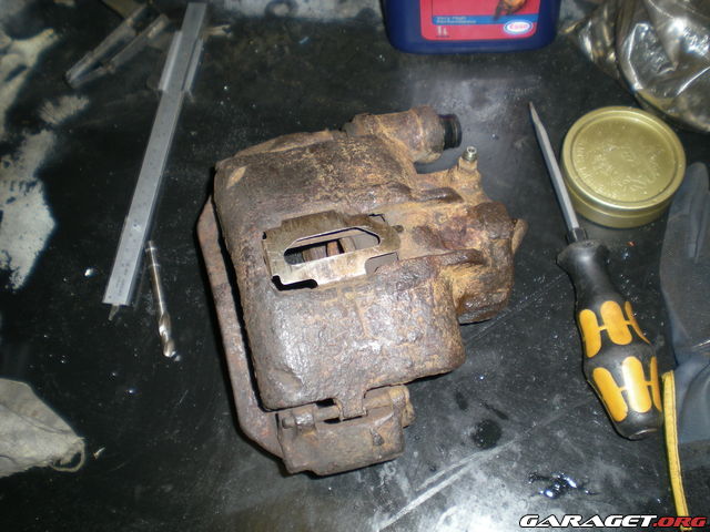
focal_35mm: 38
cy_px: 266
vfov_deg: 37.7
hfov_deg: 49.0
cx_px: 355
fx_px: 779
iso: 50
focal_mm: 6.3
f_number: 3.1
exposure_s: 1/60
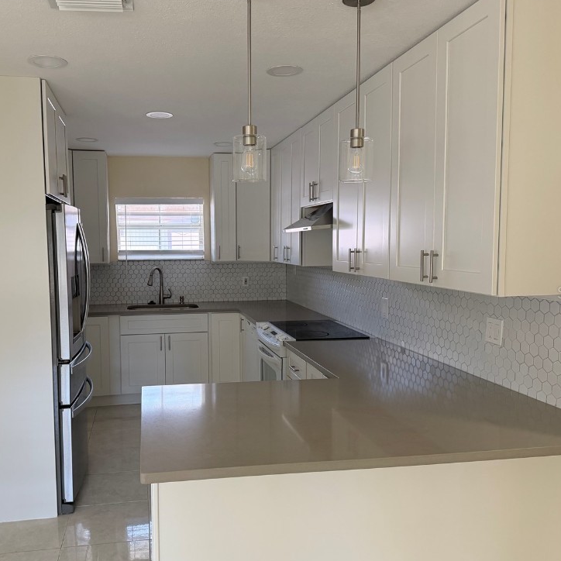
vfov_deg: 54.0
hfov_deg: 53.8
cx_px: 234
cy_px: 292
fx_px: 550
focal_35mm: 30
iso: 200
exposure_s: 1/208
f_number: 1.78
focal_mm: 6.76
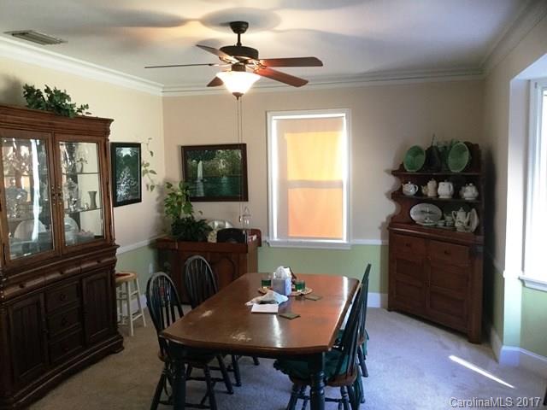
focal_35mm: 31
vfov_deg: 45.4
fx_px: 490
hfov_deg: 58.4
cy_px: 205
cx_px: 274
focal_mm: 3.3
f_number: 2.4
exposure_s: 1/30
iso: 125
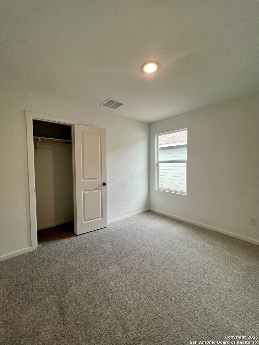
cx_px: 130
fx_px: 130
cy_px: 172
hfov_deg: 89.9
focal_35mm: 13
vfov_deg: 106.2
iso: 40
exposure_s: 1/120
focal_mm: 1.57
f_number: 1.8
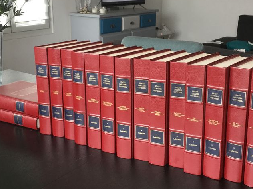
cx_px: 131
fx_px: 358
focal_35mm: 49
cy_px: 80
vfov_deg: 29.6
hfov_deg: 38.9
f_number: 2.4
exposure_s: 1/33
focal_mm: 3.3
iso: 80
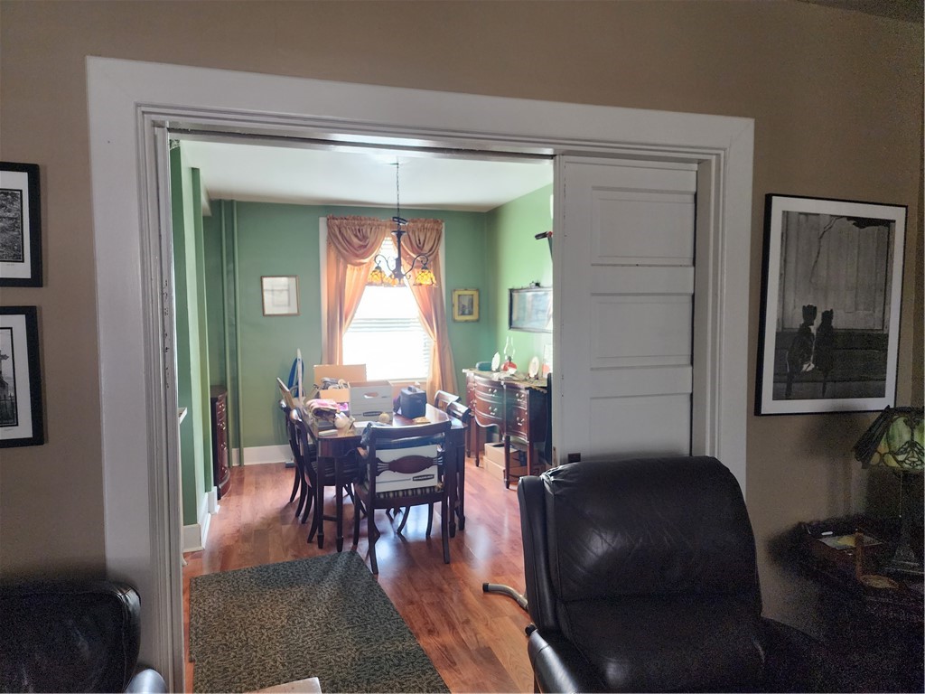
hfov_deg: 73.9
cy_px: 347
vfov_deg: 58.9
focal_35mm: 23
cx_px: 462
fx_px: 615
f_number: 1.8
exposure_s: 1/120
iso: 500
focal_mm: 6.4
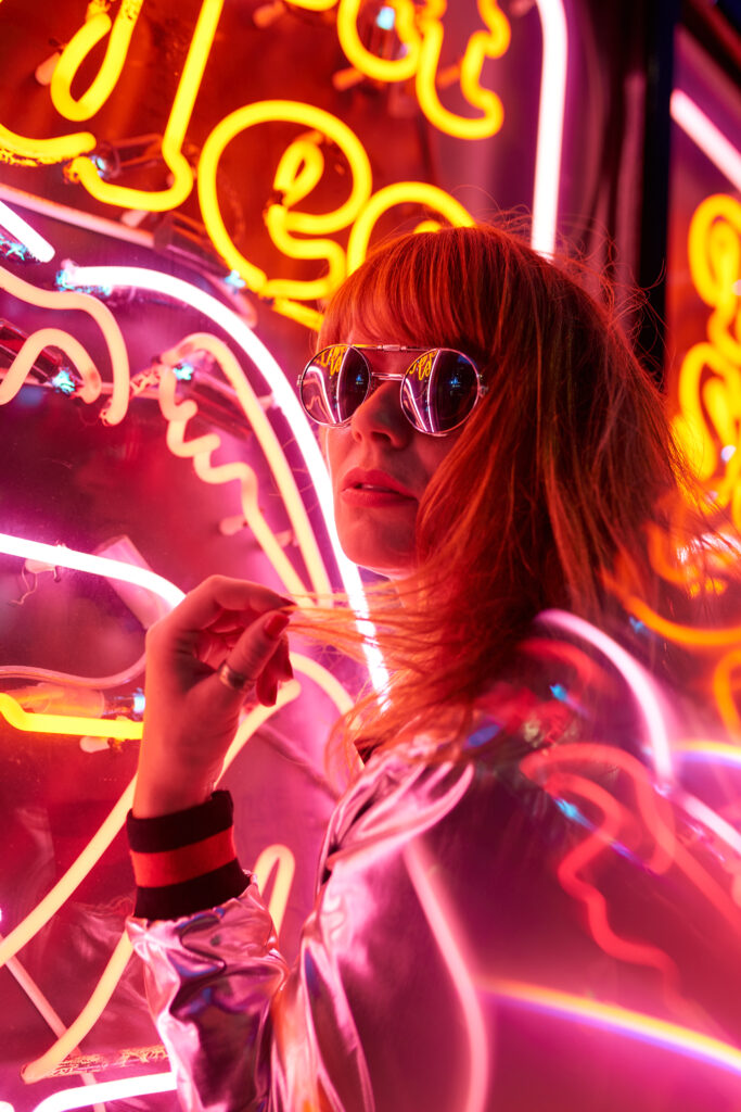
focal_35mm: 35
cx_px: 370
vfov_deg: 54.4
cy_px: 556
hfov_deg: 37.9
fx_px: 1080
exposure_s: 1/160
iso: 640
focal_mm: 35
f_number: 2.2
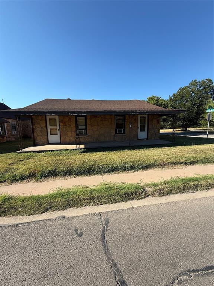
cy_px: 143
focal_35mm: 14
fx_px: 115
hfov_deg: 85.7
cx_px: 107
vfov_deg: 102.1
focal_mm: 2.22
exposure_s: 1/1017
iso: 50
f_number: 2.2
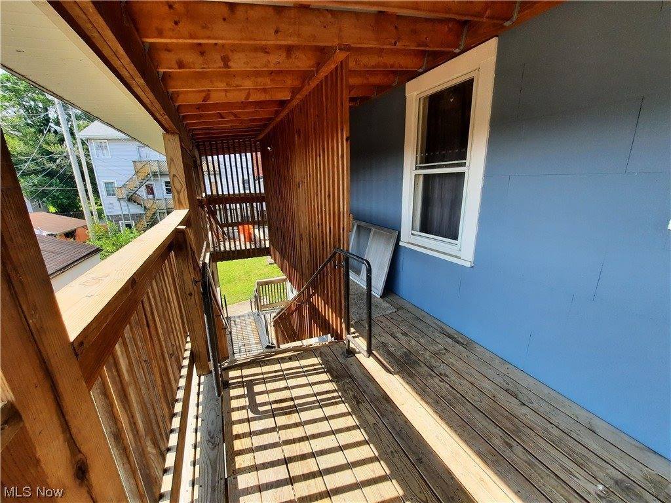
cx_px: 336
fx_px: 252
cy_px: 252
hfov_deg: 106.2
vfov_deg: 89.9
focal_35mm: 13
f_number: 2.2
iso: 40
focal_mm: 1.74
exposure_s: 1/293
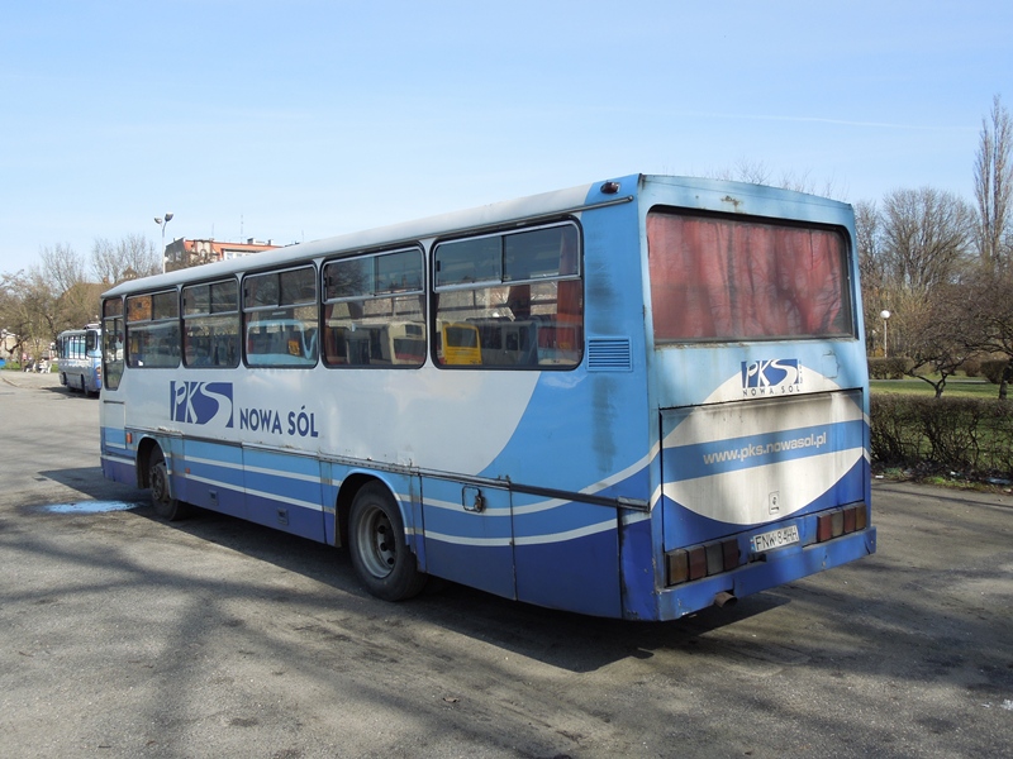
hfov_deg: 58.4
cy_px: 380
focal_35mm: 31
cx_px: 506
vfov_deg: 45.4
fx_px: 907
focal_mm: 5.6
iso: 100
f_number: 3.6
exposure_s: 1/500
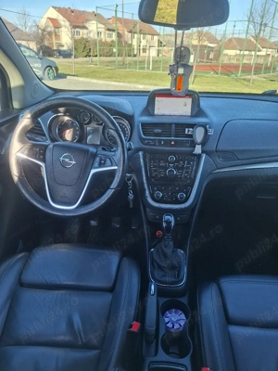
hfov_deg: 58.9
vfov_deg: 73.9
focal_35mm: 23
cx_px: 139
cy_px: 186
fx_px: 246
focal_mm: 5.54
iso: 50
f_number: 1.8
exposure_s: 1/139
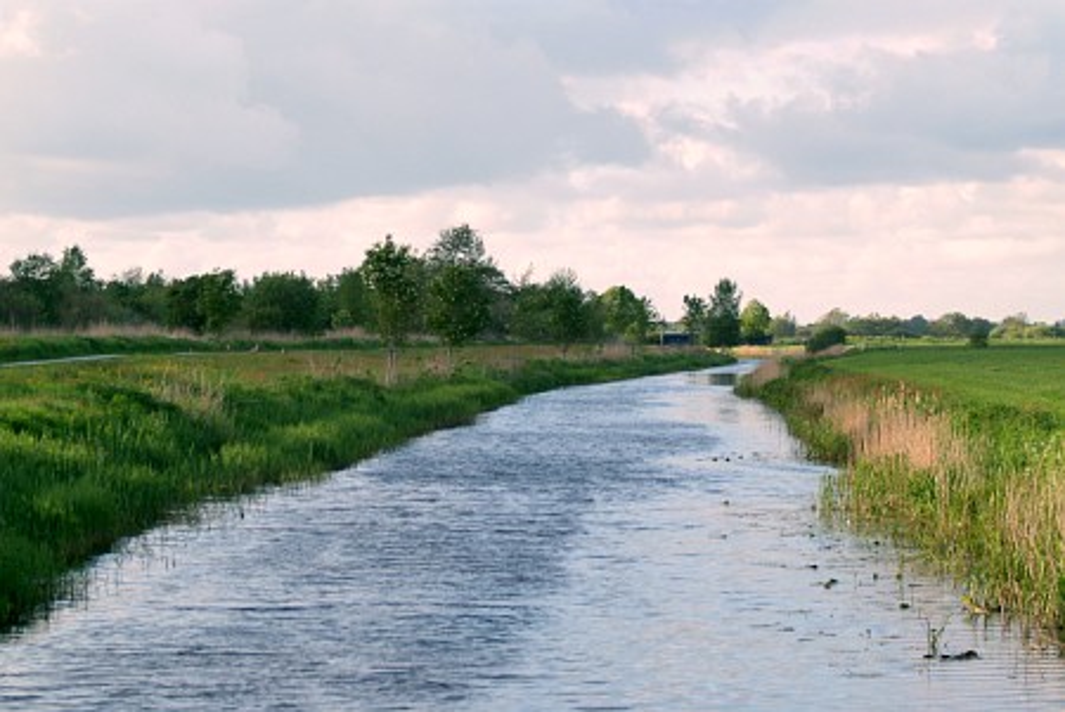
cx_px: 532
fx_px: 3198
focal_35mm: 108
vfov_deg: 12.7
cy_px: 356
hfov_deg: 18.9
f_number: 5.6
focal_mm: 72
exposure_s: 1/350
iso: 200
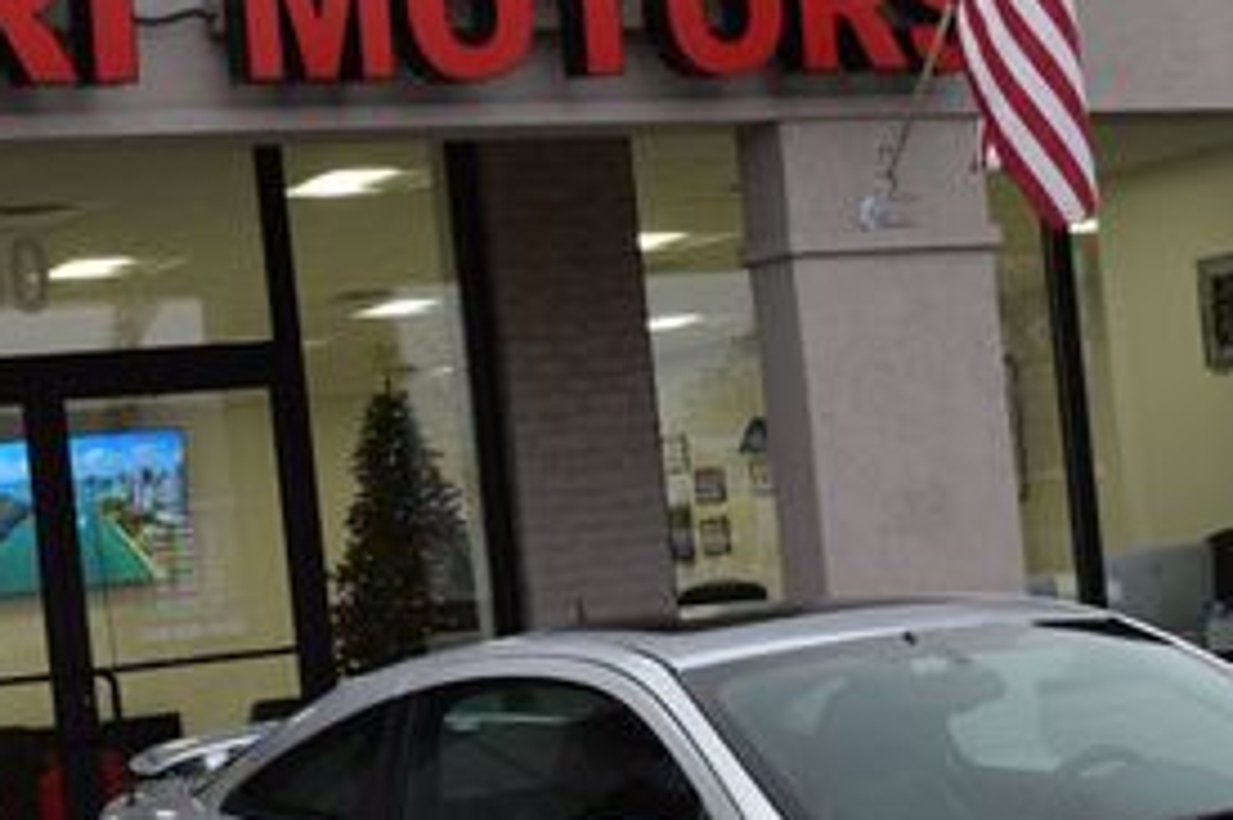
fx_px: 3463
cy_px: 721
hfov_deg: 20.1
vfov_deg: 13.4
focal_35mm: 101
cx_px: 408
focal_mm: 29
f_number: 8
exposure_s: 1/80
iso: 400
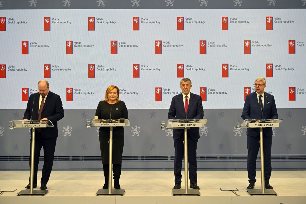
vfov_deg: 19.5
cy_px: 102
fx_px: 595
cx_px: 153
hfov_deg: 28.8
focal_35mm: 70
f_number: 5
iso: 1400
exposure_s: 1/160
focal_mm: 70
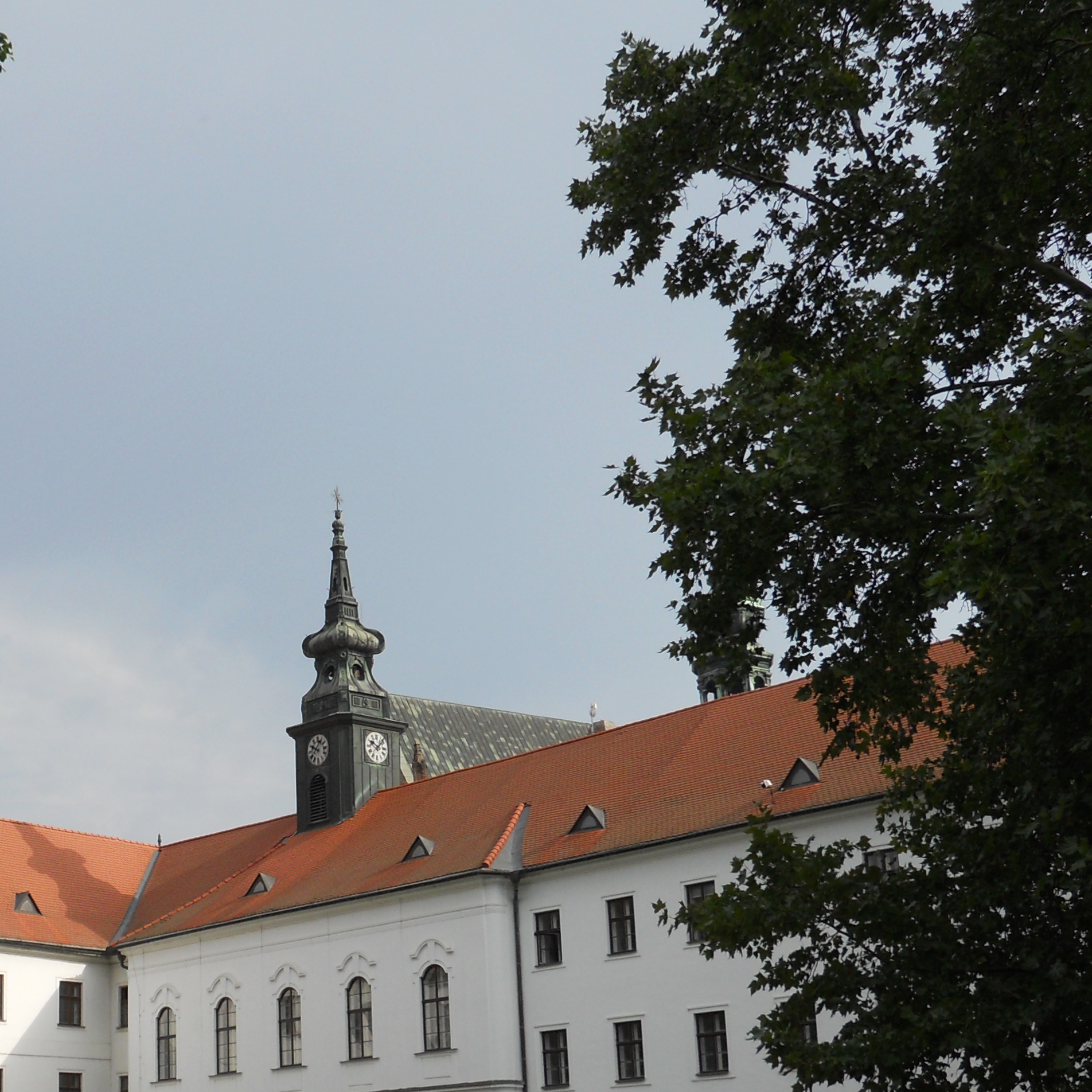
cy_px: 761
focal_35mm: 52
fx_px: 1856
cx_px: 224
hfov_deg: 31.9
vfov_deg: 32.4
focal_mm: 5
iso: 80
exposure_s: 1/320
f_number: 5.4
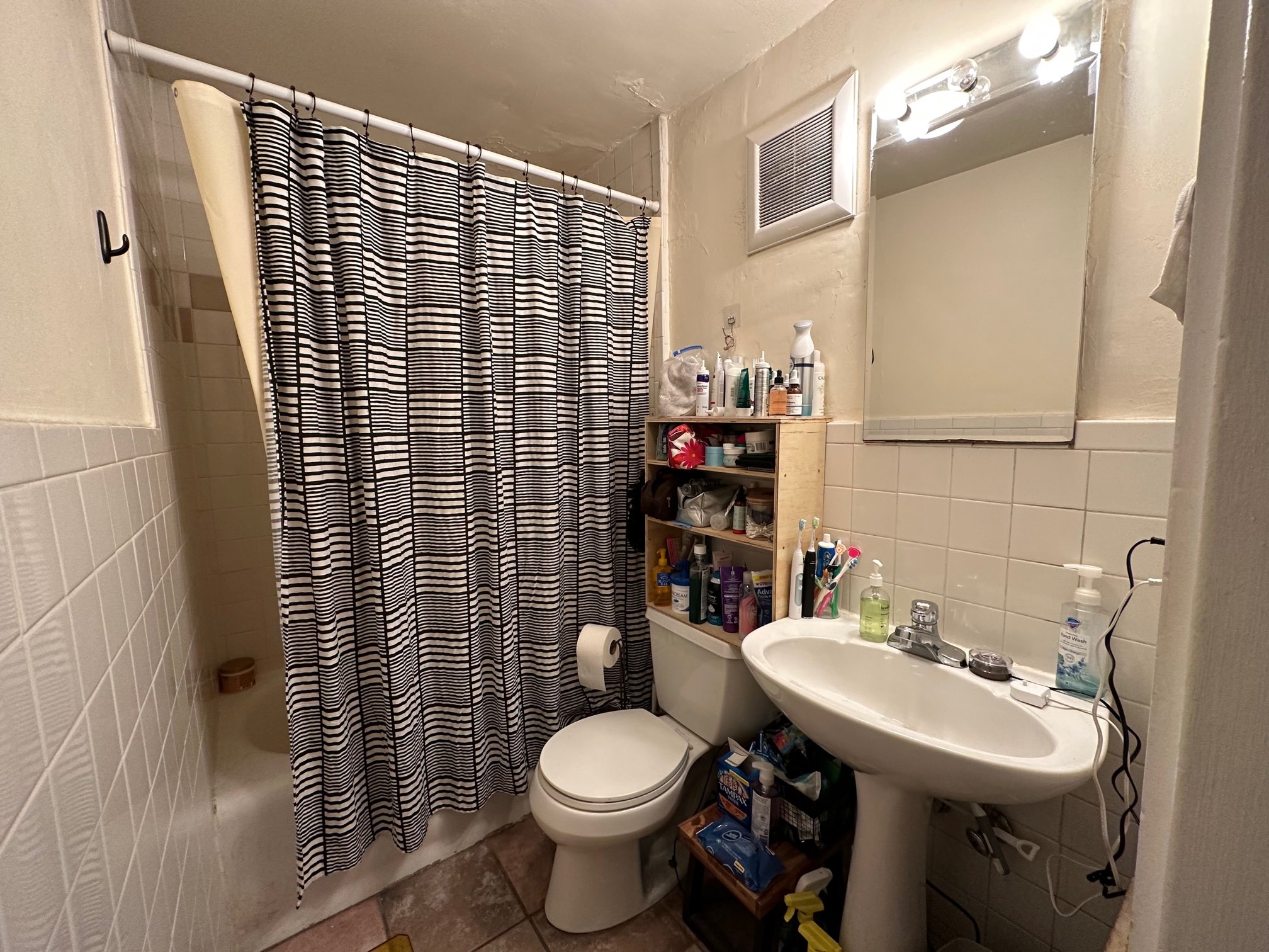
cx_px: 634
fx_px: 513
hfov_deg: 102.1
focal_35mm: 14
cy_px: 476
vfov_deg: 85.7
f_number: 2.2
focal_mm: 2.22
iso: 200
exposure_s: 1/60
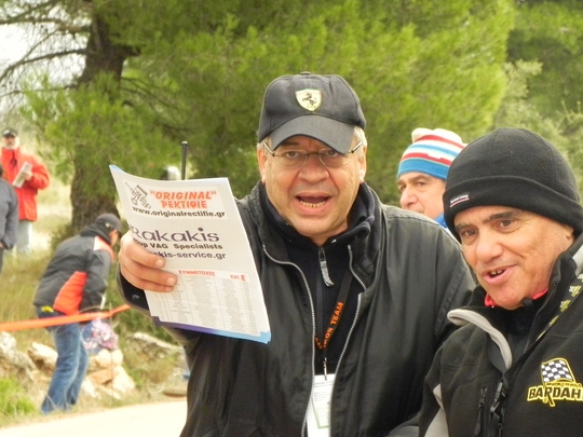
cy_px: 256
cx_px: 341
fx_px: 3739
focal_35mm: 222
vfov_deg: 6.7
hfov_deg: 8.9
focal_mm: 28.8
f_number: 4.5
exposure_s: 1/1000
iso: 800
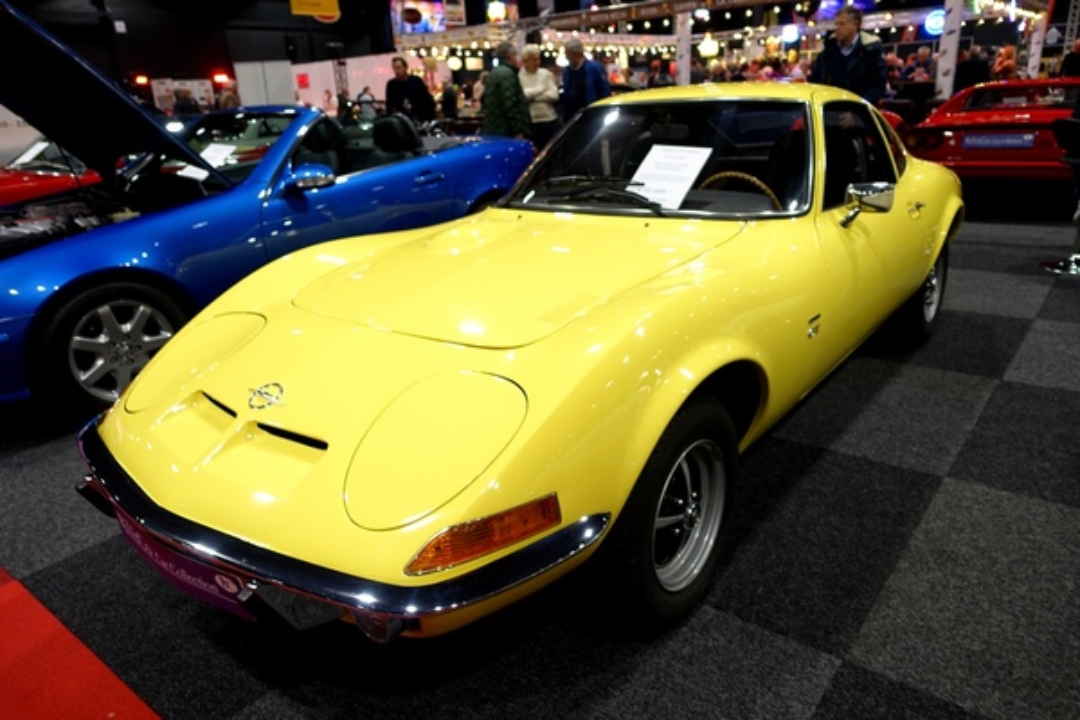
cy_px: 360
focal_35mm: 24
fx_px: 720
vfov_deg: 53.1
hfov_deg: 73.7
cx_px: 540
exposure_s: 1/30
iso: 125
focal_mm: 8.8
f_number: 2
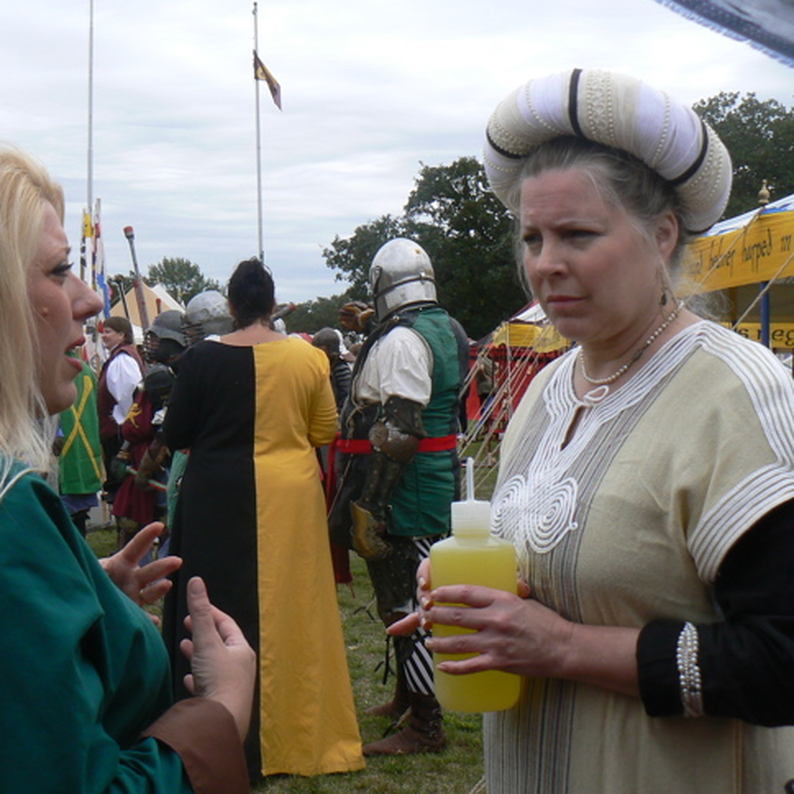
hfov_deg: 29.9
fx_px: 1479
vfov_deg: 30.0
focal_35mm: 57
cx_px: 300
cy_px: 330
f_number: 5.6
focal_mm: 6.4
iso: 80
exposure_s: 1/400
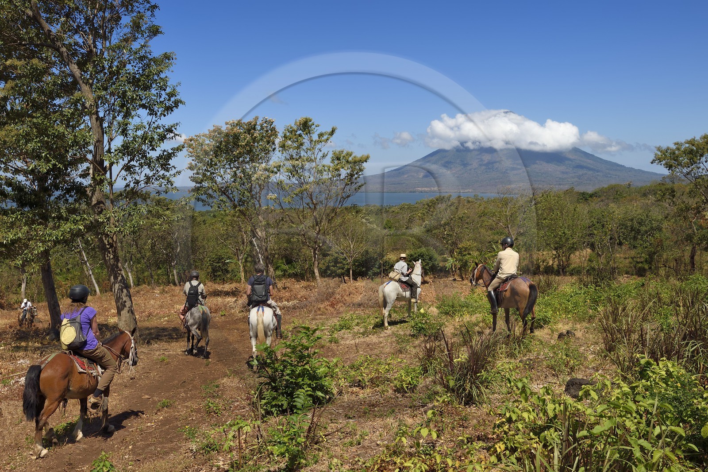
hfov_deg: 63.7
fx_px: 570
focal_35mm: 29
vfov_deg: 44.9
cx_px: 354
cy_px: 236
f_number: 10
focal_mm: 29
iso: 200
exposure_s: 1/400
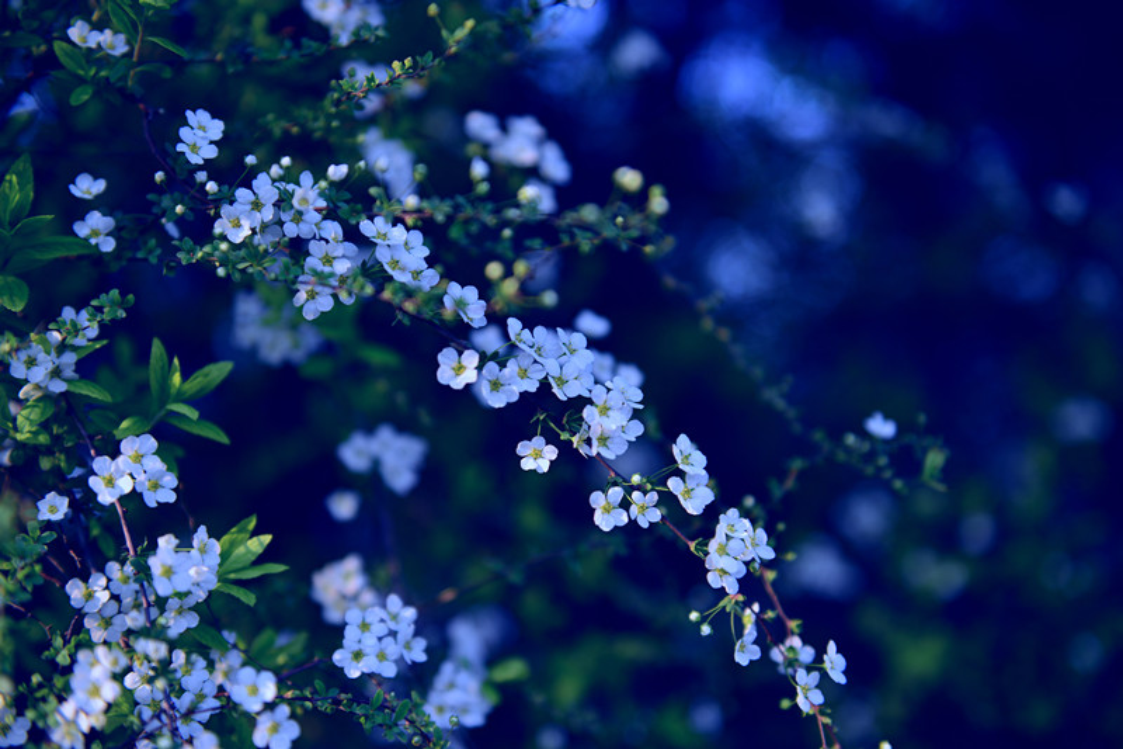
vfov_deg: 29.9
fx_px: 1403
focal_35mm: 45
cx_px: 562
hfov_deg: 43.6
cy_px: 374
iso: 100
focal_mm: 45
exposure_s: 1/125
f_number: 2.8
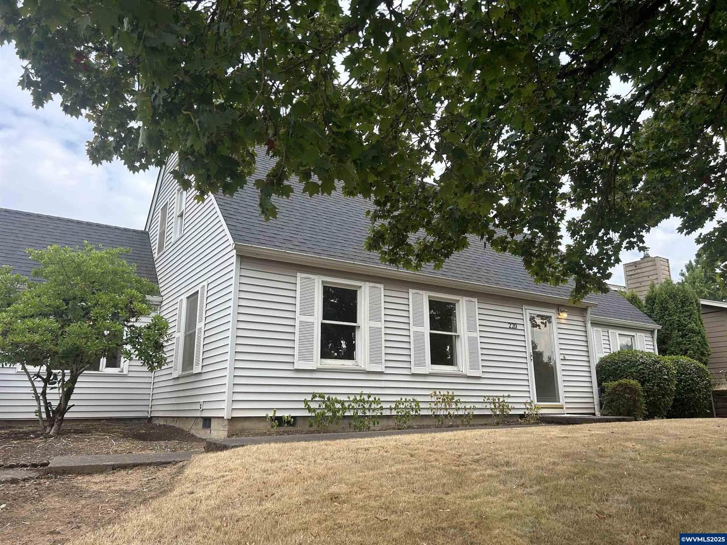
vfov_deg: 53.1
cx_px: 364
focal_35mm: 26
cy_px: 272
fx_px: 546
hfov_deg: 67.3
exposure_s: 1/1000
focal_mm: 5.7
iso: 50
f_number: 1.5
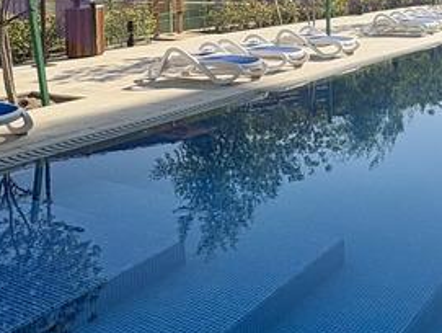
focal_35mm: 52
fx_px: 665
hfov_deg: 34.5
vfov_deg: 26.1
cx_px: 408
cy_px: -24
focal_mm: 2.22
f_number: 2.2
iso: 40
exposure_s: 1/3106
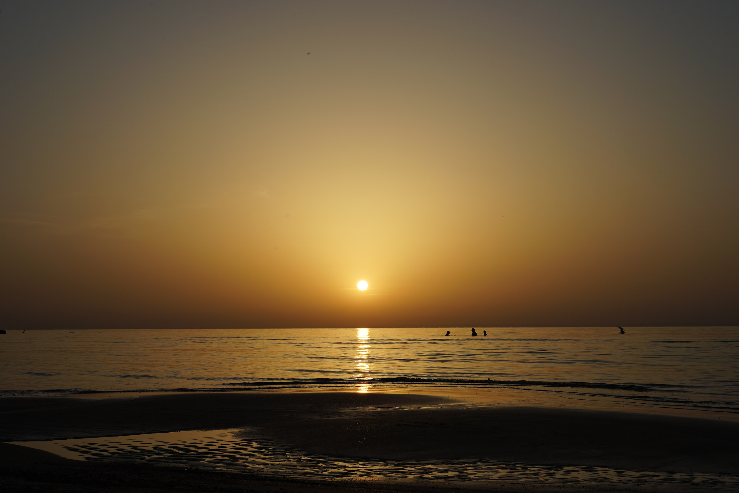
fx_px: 1026
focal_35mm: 50
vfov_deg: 27.0
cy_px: 246
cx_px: 370
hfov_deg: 39.6
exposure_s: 1/200
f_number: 13
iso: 100
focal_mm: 50
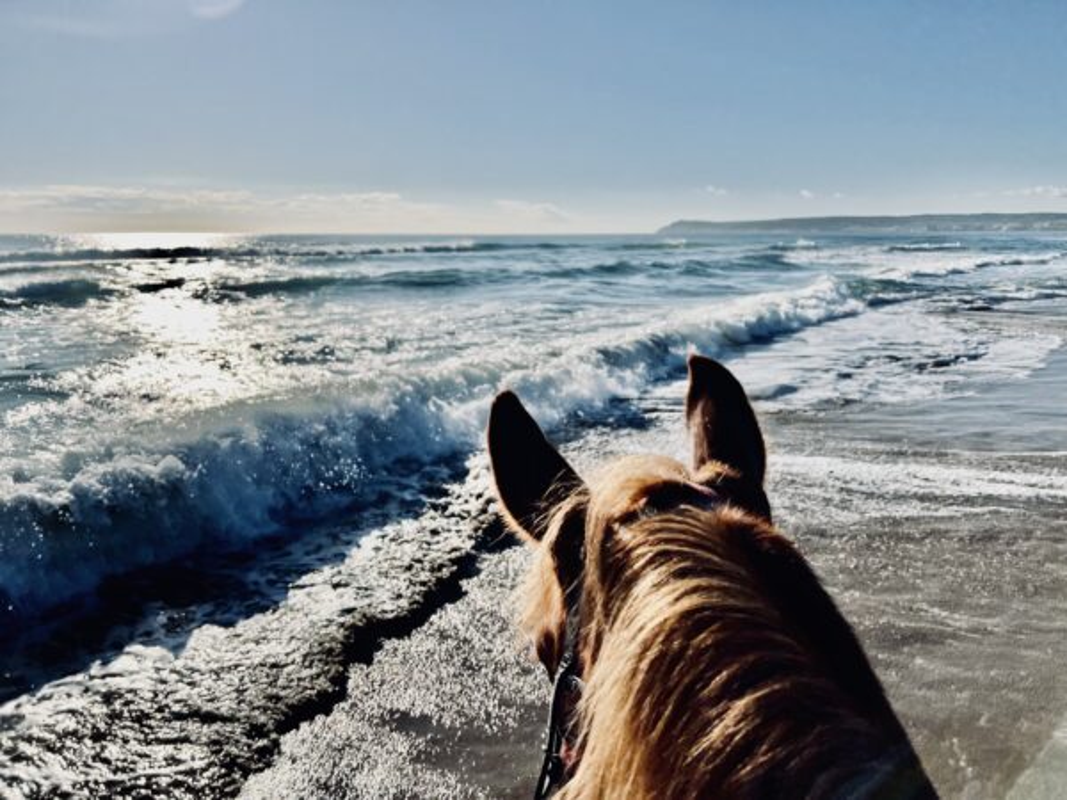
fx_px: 801
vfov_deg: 53.1
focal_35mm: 26
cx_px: 534
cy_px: 400
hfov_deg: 67.3
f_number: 1.5
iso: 50
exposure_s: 1/14286
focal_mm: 5.7
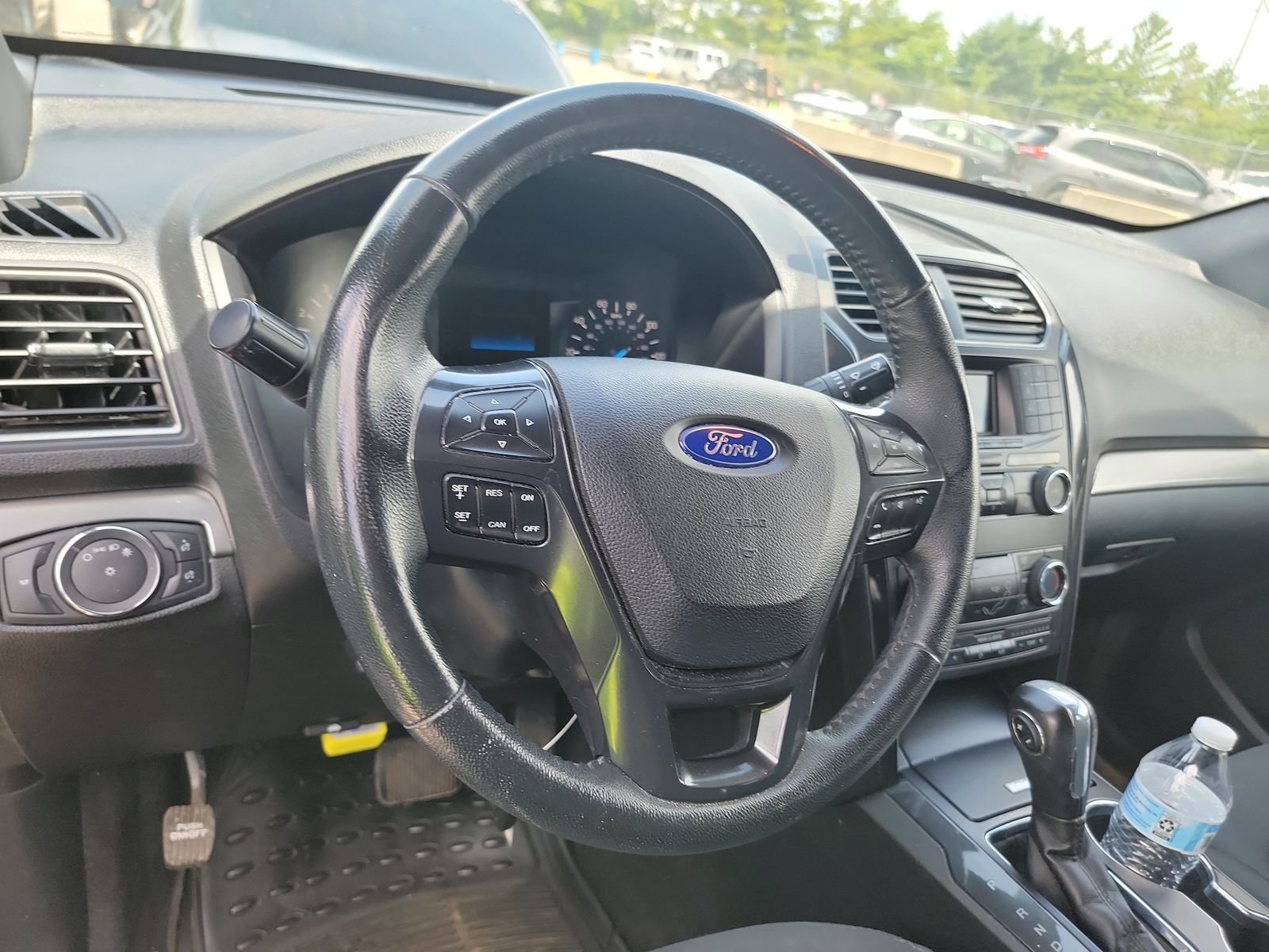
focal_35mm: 24
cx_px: 634
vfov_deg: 56.8
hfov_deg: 71.6
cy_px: 476
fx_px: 880
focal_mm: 6.7
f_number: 1.8
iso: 75
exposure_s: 1/59
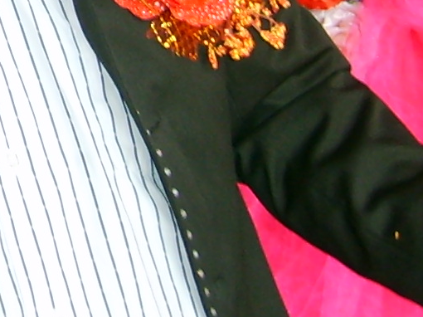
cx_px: -102
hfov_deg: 10.9
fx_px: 2174
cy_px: -193
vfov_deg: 8.1
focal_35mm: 178
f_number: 2.8
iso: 100
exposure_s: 1/30
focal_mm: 5.8
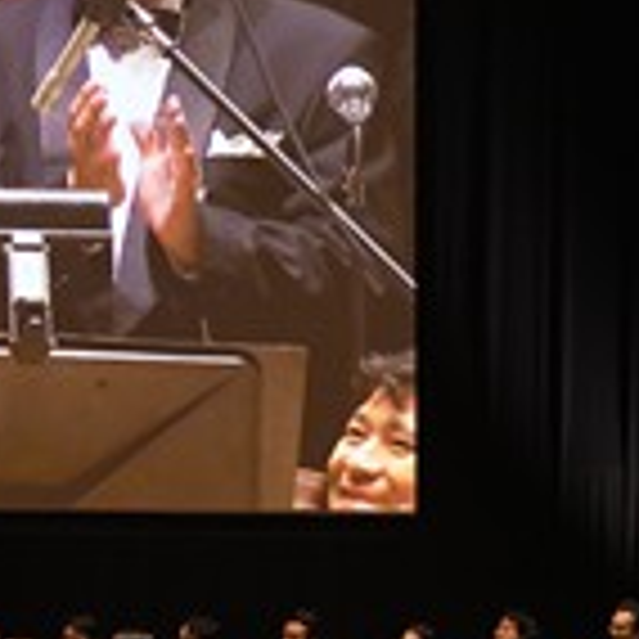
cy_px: 290
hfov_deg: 4.1
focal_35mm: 429
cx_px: -500
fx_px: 8960
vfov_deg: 4.1
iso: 2500
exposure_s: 1/160
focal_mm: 140
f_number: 4.8
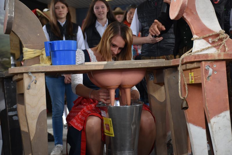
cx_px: 116
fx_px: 483
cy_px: 78
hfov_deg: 27.0
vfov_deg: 18.2
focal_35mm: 75
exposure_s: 1/50
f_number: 4.8
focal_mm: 50
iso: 400
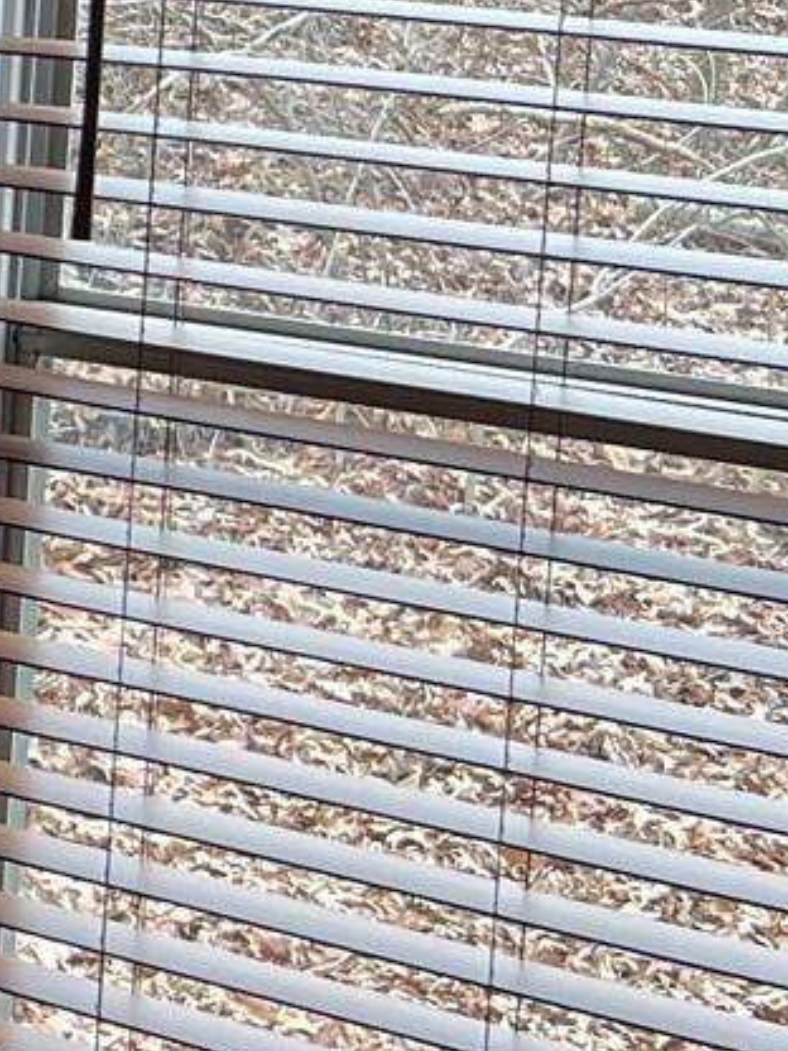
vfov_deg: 15.1
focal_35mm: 128
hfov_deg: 9.4
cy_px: -10
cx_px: -1490
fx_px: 3885
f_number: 1.5
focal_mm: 5.7
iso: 50
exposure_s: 1/120
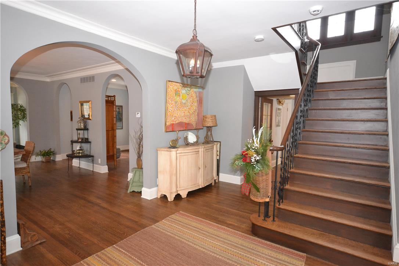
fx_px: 233
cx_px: 200
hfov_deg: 81.2
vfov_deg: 59.5
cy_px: 133
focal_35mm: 21
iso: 3200
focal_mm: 14
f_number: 4.8
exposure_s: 1/60
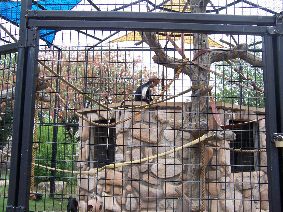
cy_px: 106
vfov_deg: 42.9
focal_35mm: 33
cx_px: 142
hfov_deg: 55.4
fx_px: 270
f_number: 3.4
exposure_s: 1/125
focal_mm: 5.5
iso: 80
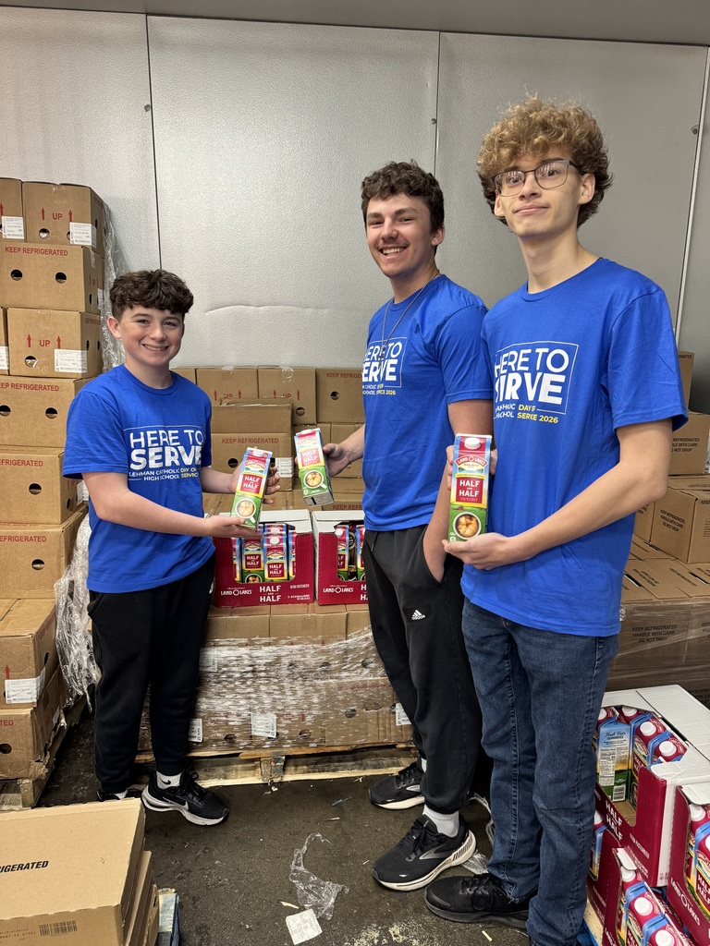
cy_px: 473
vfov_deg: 71.6
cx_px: 355
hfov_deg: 56.8
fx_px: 656
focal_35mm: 24
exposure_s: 1/121
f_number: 1.78
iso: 200
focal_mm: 6.76
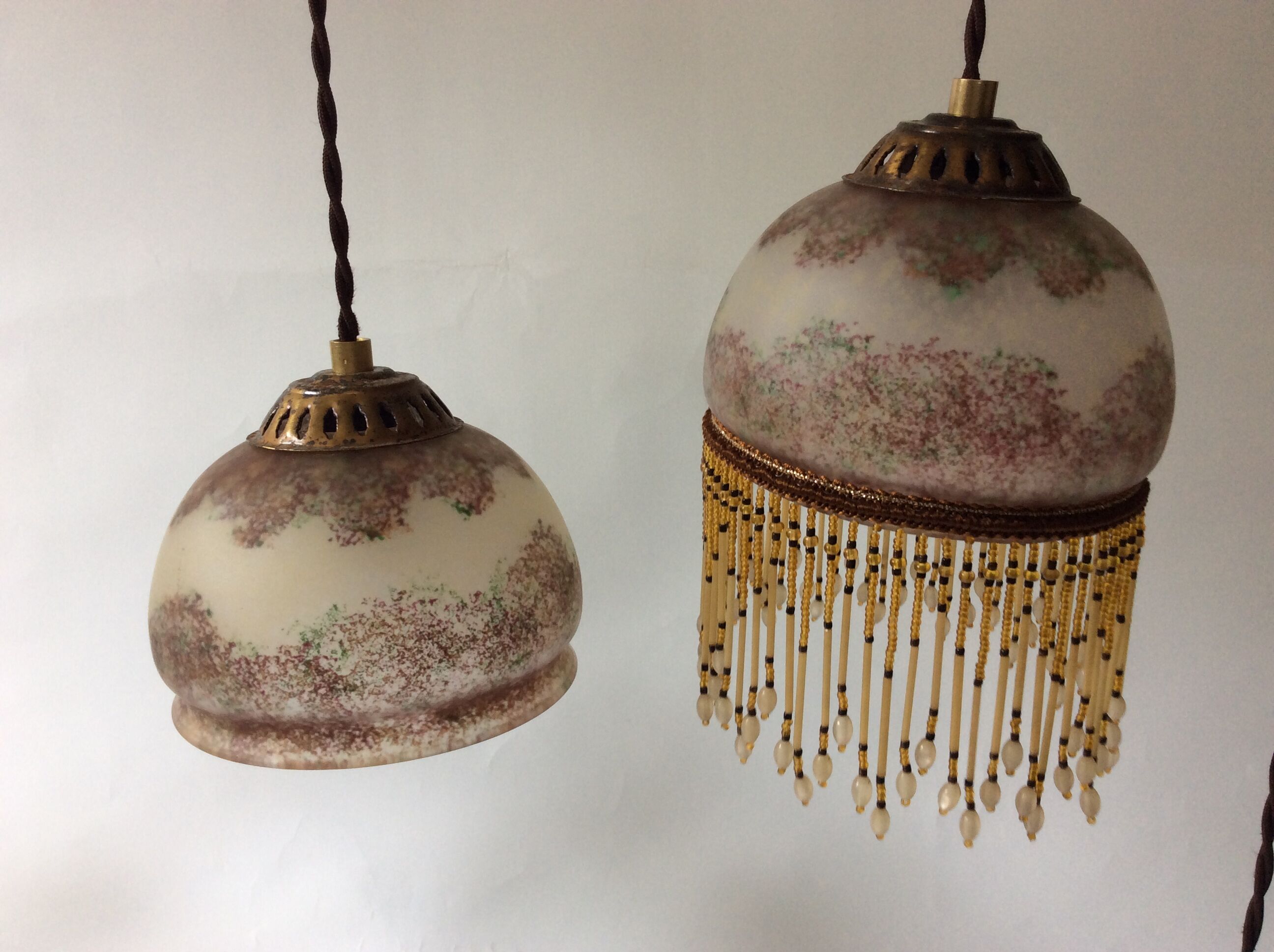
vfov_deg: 44.1
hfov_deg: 56.9
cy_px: 476
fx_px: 1176
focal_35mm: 32
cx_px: 637
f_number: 2.4
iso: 40
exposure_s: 1/50
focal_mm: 3.3
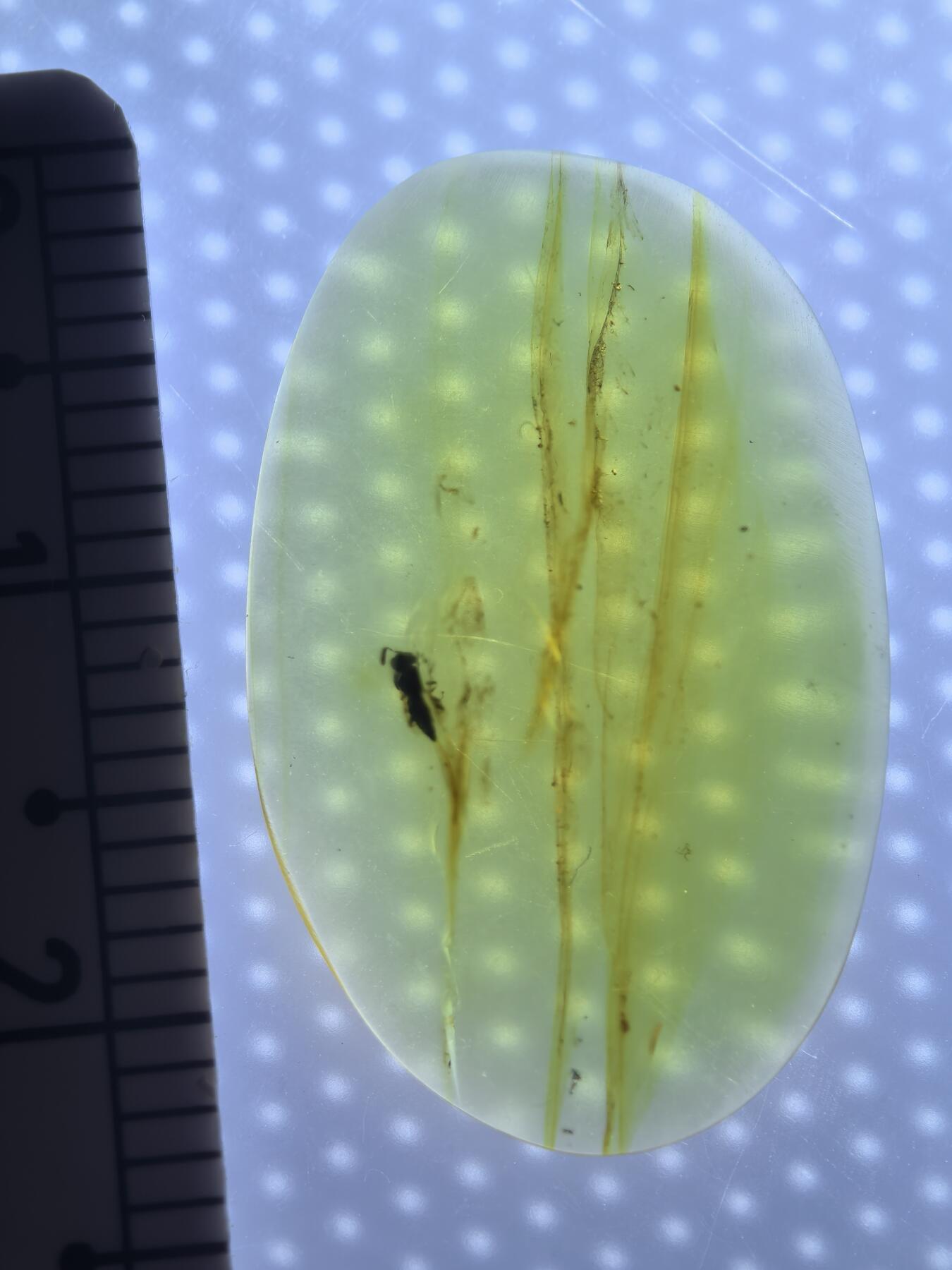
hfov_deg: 15.6
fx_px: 3484
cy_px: 635
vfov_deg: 20.7
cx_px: 476
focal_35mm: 95
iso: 100
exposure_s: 1/100
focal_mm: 14.6
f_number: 3
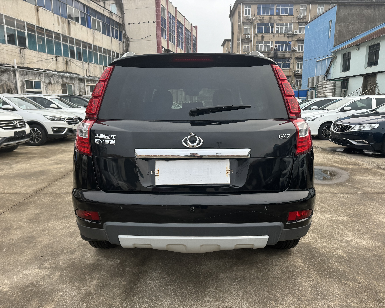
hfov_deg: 68.1
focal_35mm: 25
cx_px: 188
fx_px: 285
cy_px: 154
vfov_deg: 56.8
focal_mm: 6.76
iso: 100
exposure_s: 1/121
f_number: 1.78
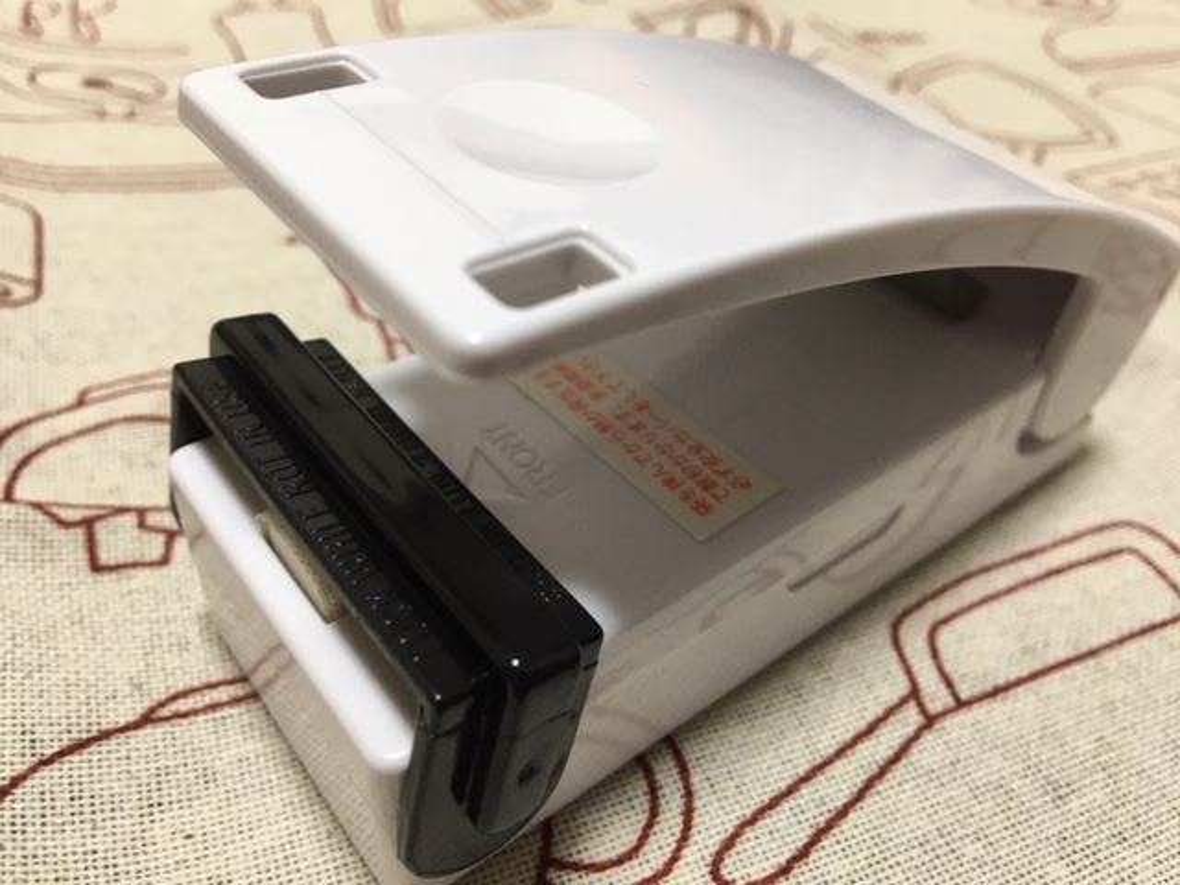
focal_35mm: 29
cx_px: 590
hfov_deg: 61.7
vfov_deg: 48.2
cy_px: 442
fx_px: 989
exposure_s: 1/30
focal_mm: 4.15
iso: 80
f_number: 2.2
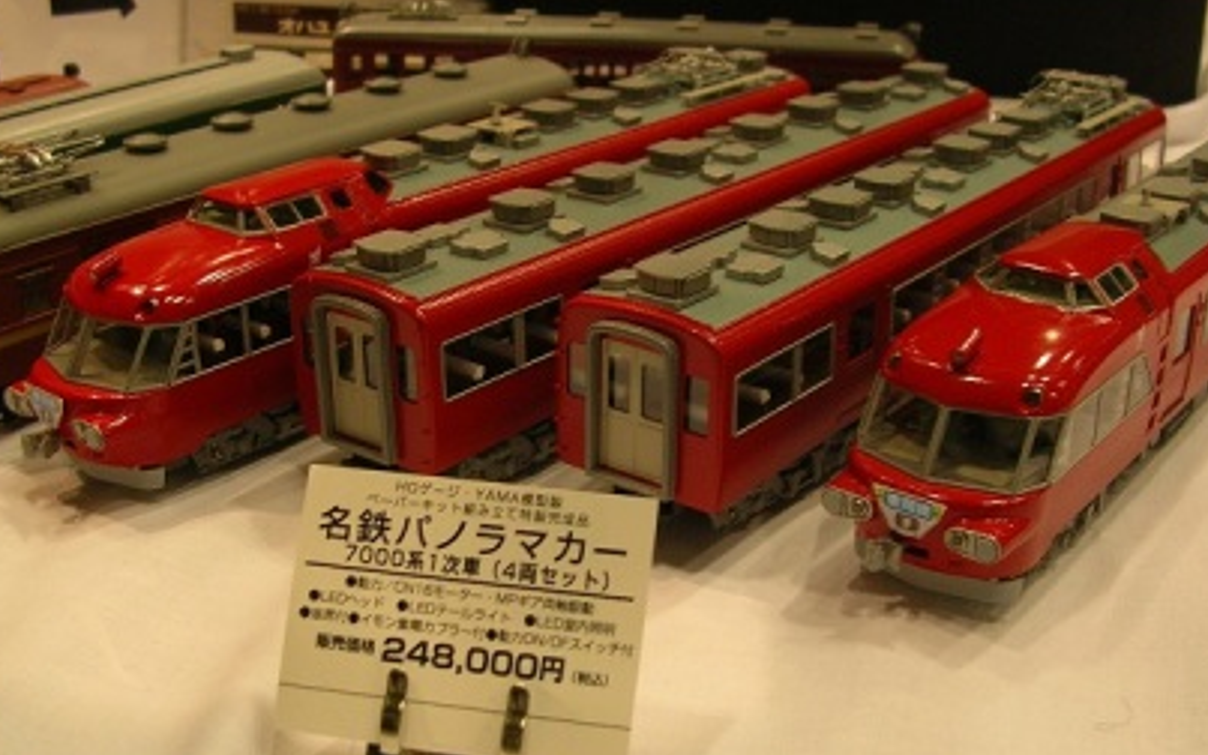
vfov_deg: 28.0
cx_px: 656
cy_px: 389
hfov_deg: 43.4
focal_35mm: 46
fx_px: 1515
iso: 50
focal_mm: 5.8
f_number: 2.8
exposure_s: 1/17.3
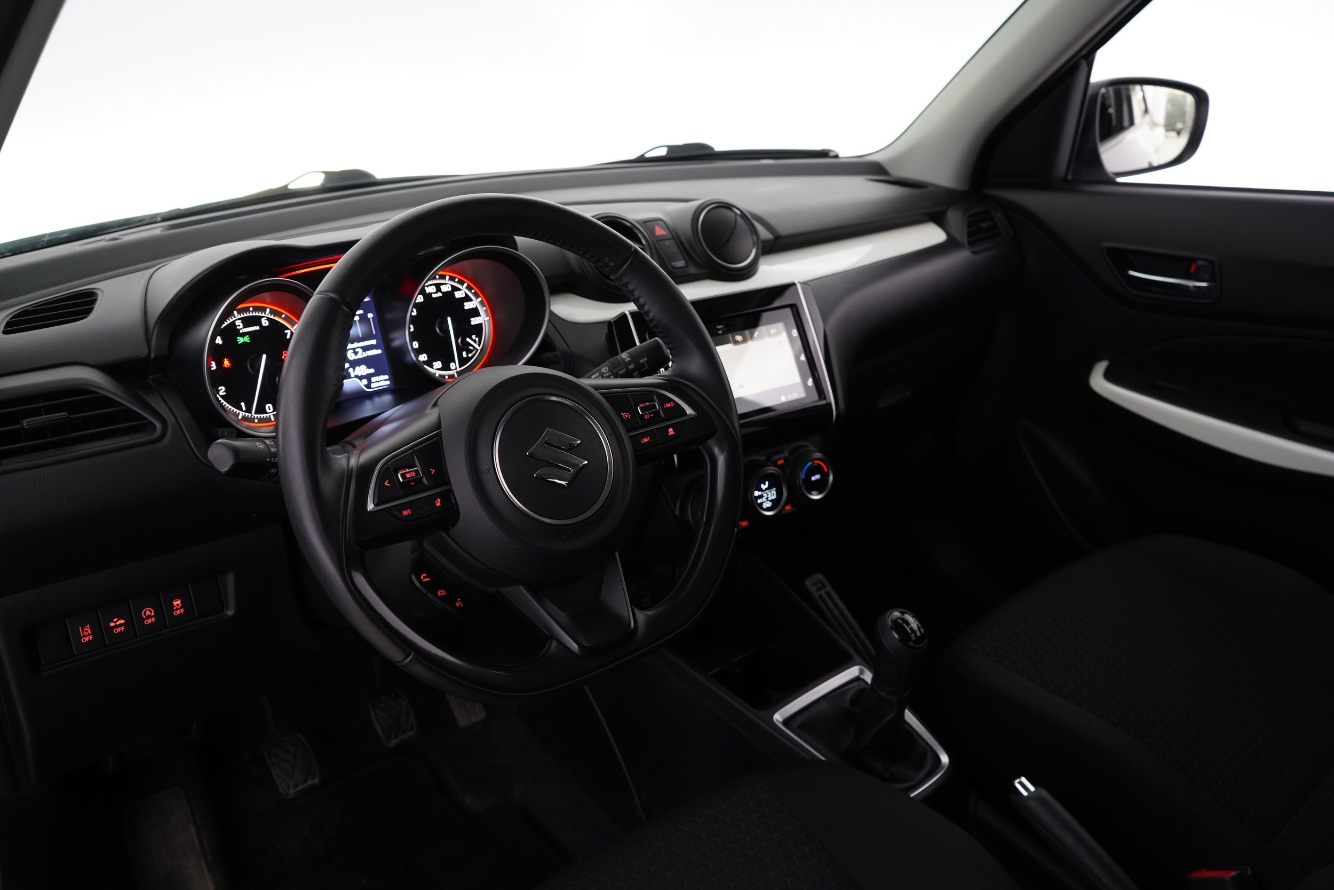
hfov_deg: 65.5
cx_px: 667
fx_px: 1038
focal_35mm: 28
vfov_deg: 46.4
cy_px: 445
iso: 1000
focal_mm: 28
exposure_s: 1/10
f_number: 5
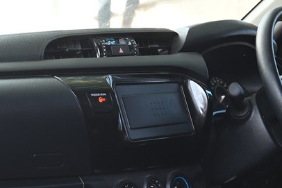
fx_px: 807
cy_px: 200
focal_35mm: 103
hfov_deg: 19.8
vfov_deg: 13.1
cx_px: 106
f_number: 6.3
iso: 640
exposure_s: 1/30
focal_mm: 38
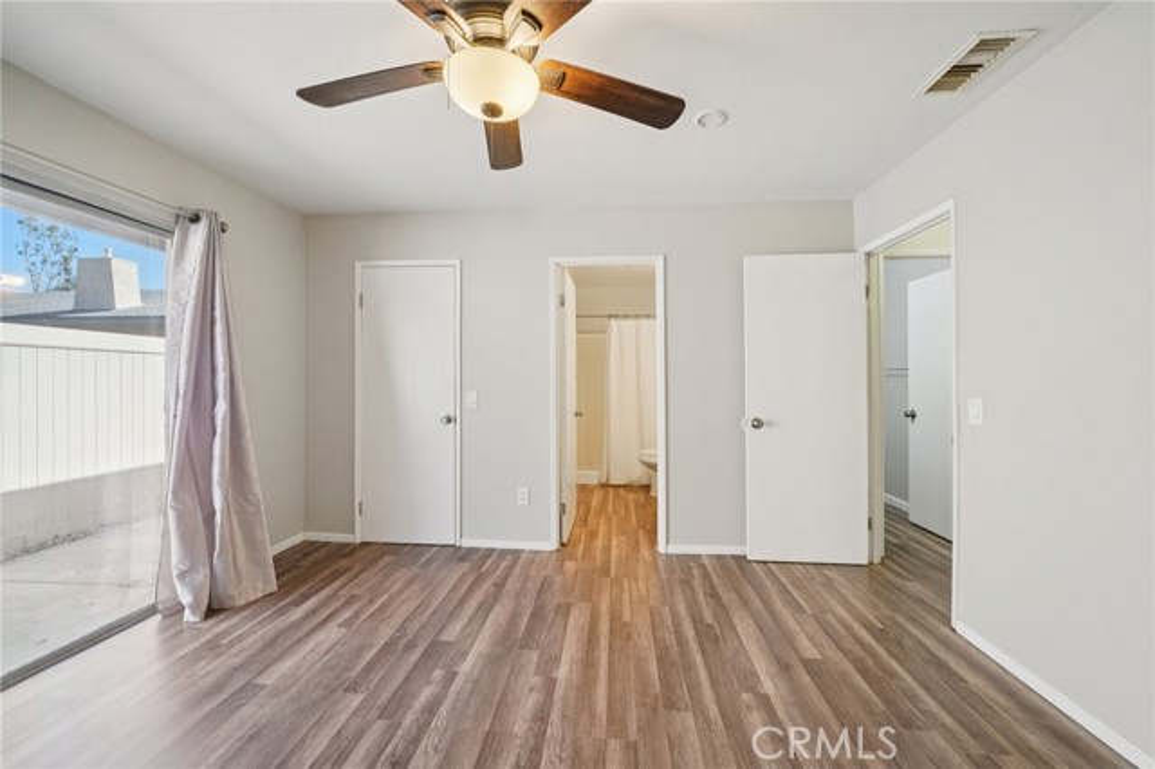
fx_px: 417
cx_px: 578
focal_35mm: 13
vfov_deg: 85.4
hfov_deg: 108.4
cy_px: 384
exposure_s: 1/10
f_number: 8
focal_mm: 13
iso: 400
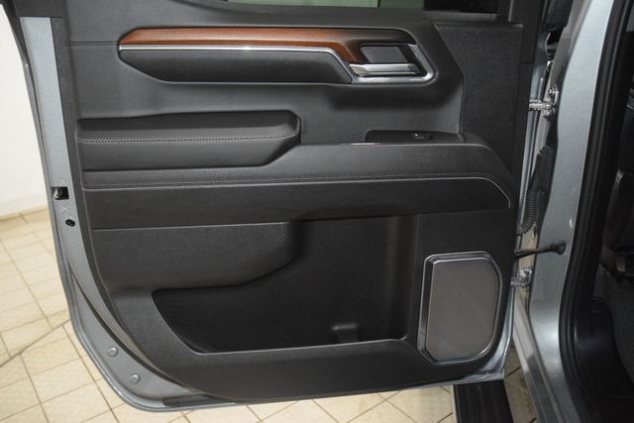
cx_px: 317
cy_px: 212
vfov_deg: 40.0
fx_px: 581
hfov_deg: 57.2
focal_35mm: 33
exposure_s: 1/125
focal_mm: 22
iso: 3200
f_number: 3.5
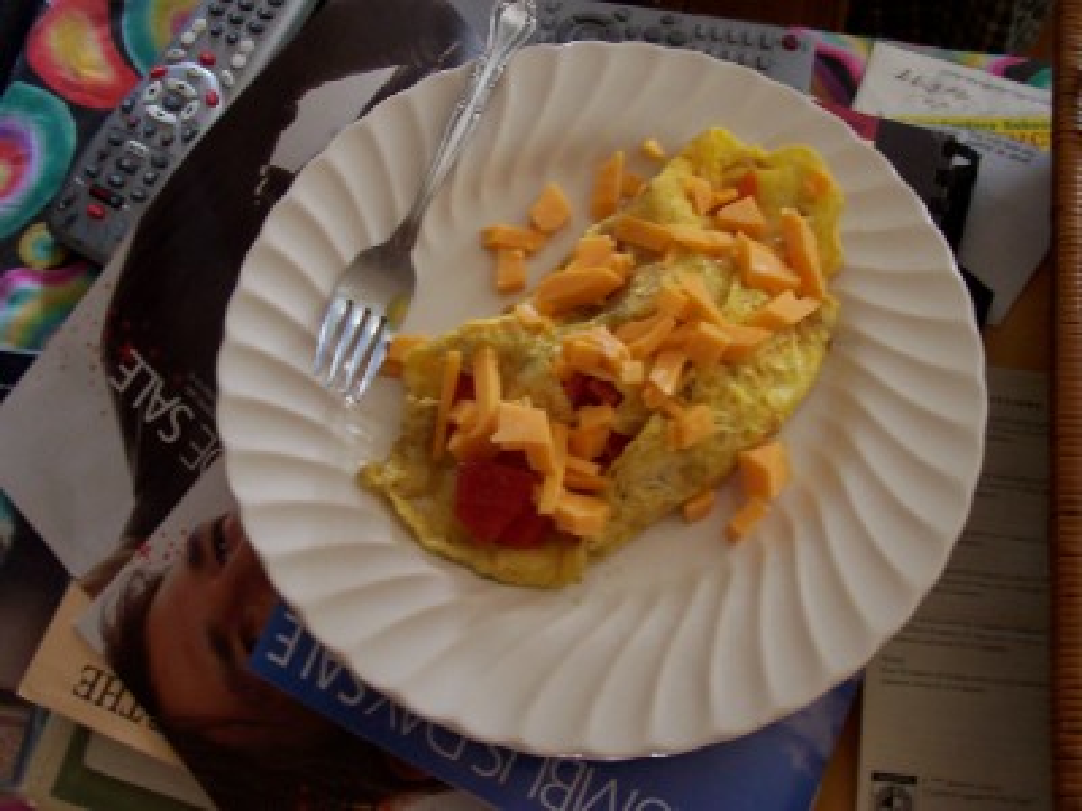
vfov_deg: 38.7
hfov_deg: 50.1
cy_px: 406
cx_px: 541
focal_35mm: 37
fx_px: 1157
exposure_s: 1/15
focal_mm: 5.6
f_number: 2.8
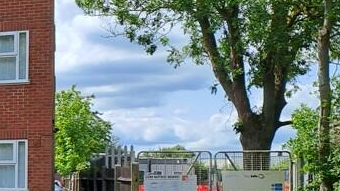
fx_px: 739
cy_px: 203
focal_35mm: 82
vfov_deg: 14.4
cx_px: -157
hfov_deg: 21.9
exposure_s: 1/1242
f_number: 1.8
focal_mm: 4.65
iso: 32
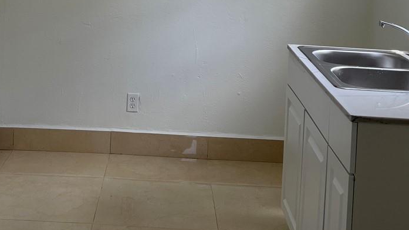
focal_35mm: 65
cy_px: -39
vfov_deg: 17.7
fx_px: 705
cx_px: 160
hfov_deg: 32.2
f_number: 1.5
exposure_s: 1/461
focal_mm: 5.7
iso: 50
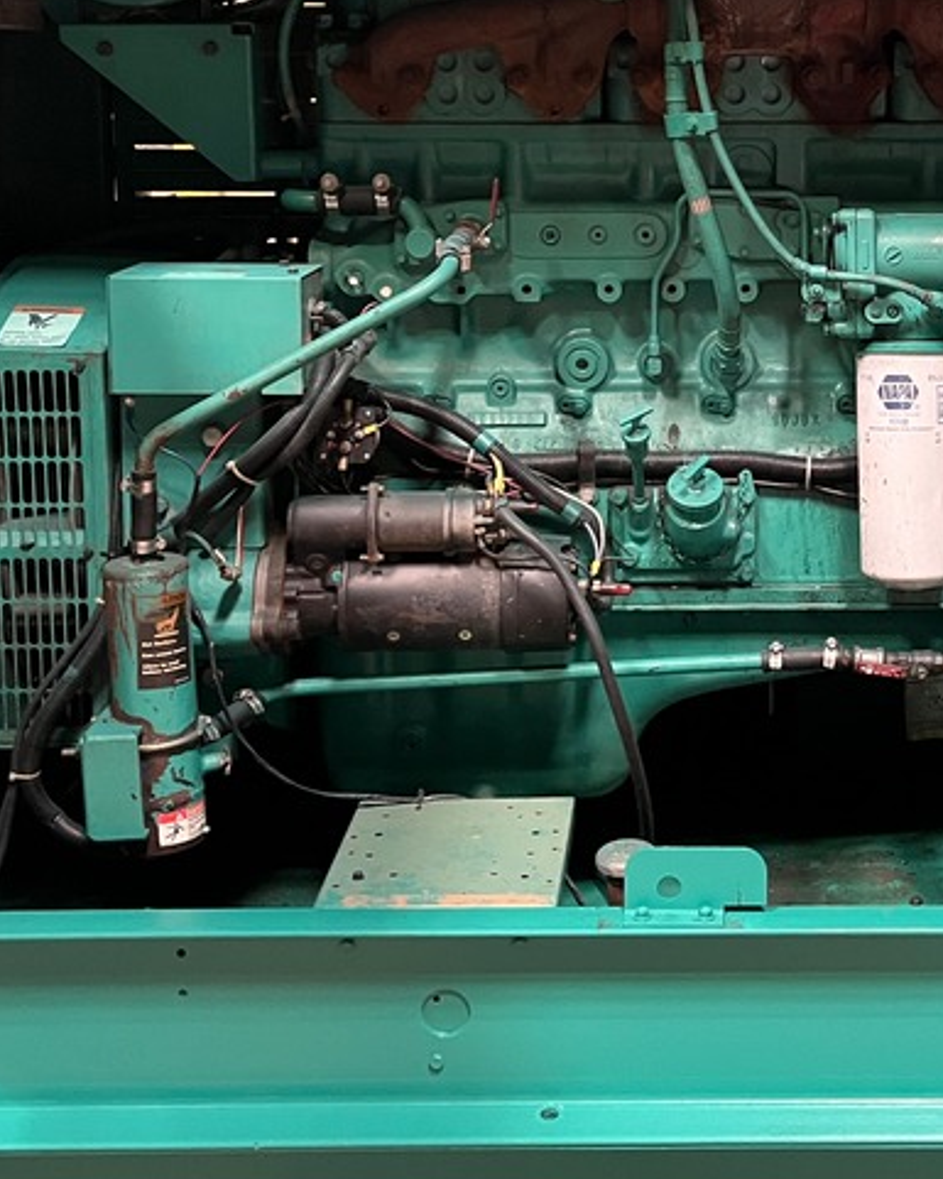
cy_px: 279
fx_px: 1883
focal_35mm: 54
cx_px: 720
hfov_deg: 27.7
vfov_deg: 33.9
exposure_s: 1/30
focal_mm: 5.1
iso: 500
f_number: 1.6
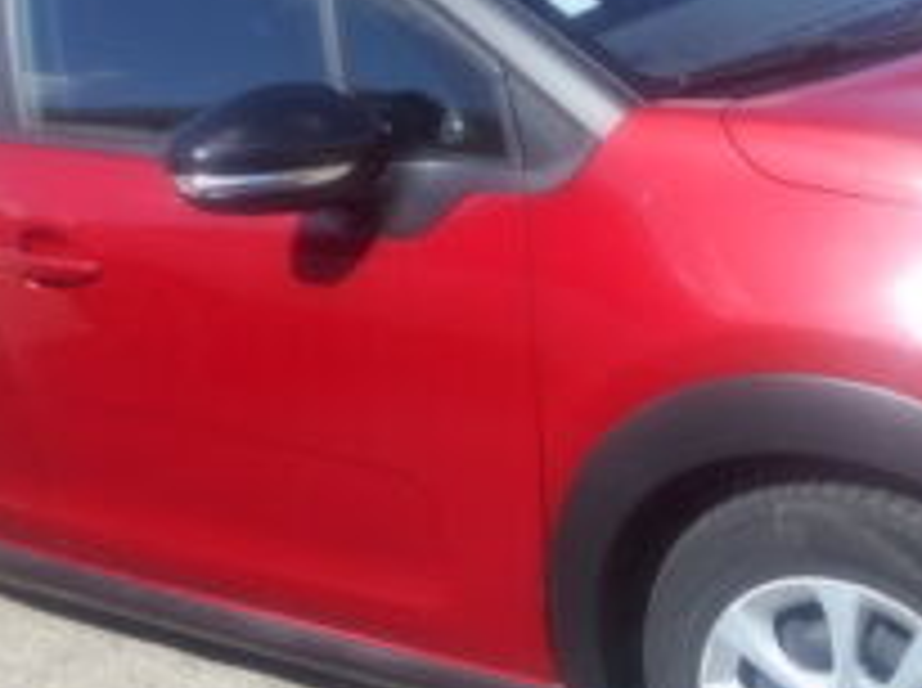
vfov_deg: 23.9
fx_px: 1622
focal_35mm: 61
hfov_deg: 31.2
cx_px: 679
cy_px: 234
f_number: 3.2
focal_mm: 4.6
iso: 80
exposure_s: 1/640
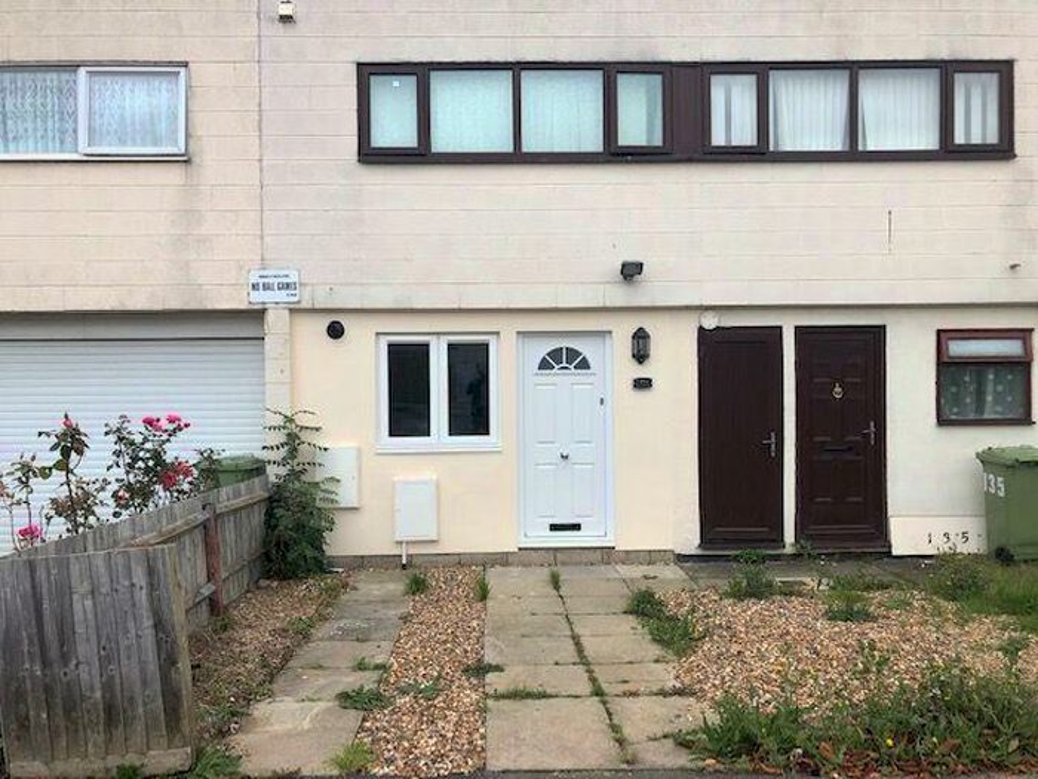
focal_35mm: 28
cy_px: 390
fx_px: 840
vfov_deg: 49.7
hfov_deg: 63.4
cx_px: 519
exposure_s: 1/510
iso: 20
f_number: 1.8
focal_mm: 3.99
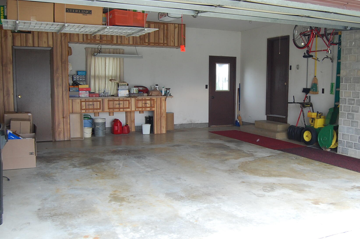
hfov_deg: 51.6
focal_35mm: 37
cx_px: 219
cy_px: 123
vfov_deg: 35.8
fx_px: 369
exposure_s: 1/100
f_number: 5
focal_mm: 18
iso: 400
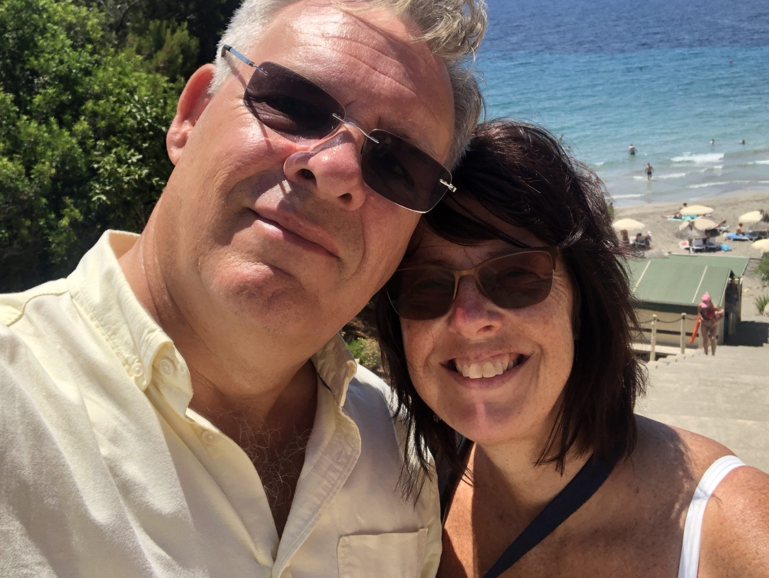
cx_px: 400
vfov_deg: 35.0
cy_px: 223
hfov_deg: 45.7
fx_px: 911
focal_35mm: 41
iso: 20
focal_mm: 2.87
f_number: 2.2
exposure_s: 1/659
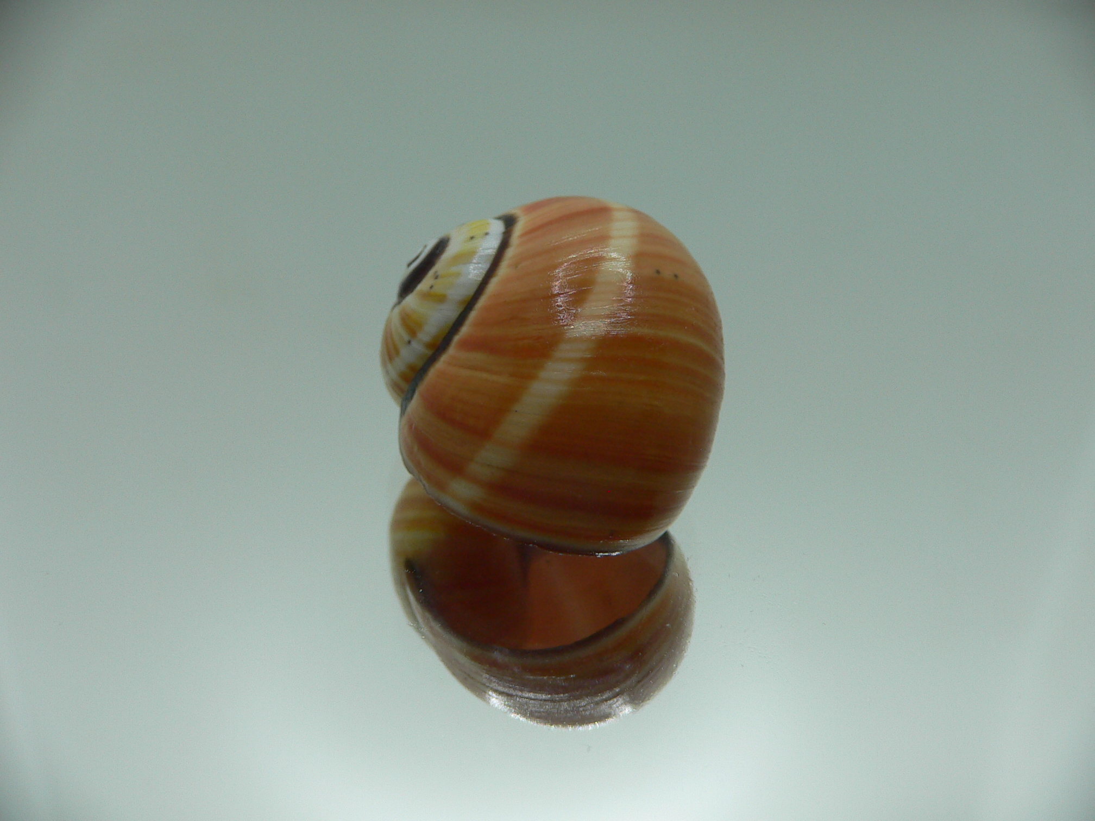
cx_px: 548
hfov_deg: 52.6
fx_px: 1107
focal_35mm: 35
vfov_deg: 40.7
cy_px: 410
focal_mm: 4.6
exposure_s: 1/80
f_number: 2.8
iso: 80
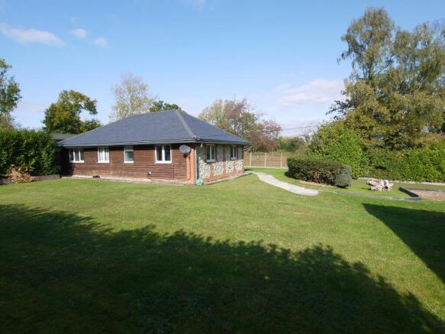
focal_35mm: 18
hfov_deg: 87.8
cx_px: 222
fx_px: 231
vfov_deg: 71.6
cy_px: 167
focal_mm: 9
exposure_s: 1/250
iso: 100
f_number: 7.1
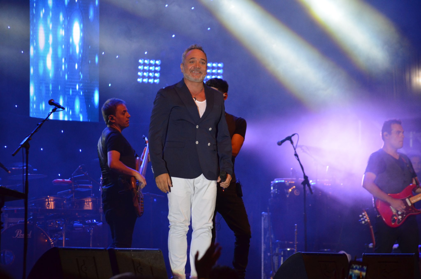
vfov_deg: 7.5
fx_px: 2135
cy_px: 140
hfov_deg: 11.3
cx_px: 210
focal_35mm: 183
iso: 1600
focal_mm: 122
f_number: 4.8
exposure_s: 1/200
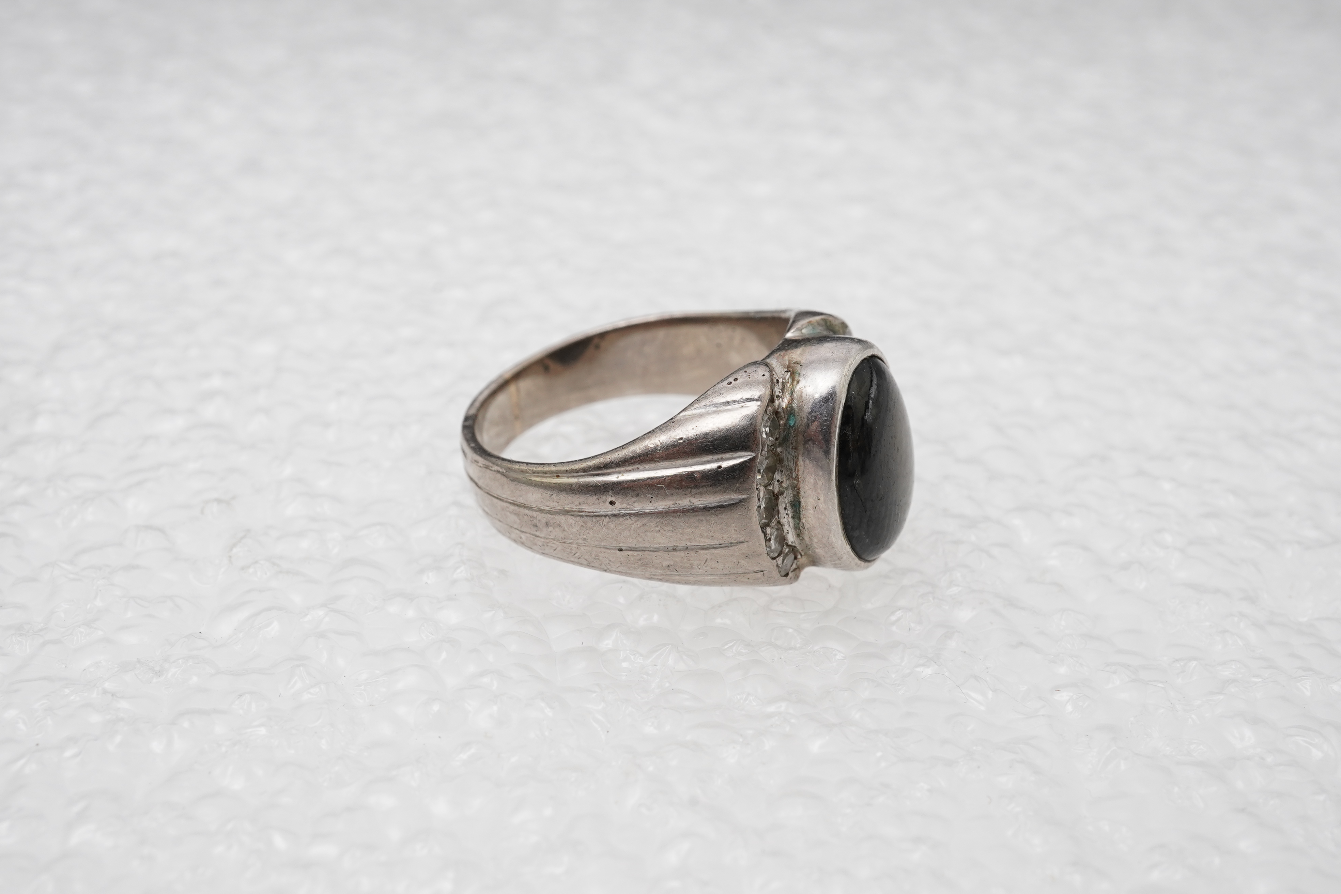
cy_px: 447
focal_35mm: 45
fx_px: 1676
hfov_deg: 43.6
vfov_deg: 29.9
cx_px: 670
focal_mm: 30
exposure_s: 1/100
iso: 500
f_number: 22
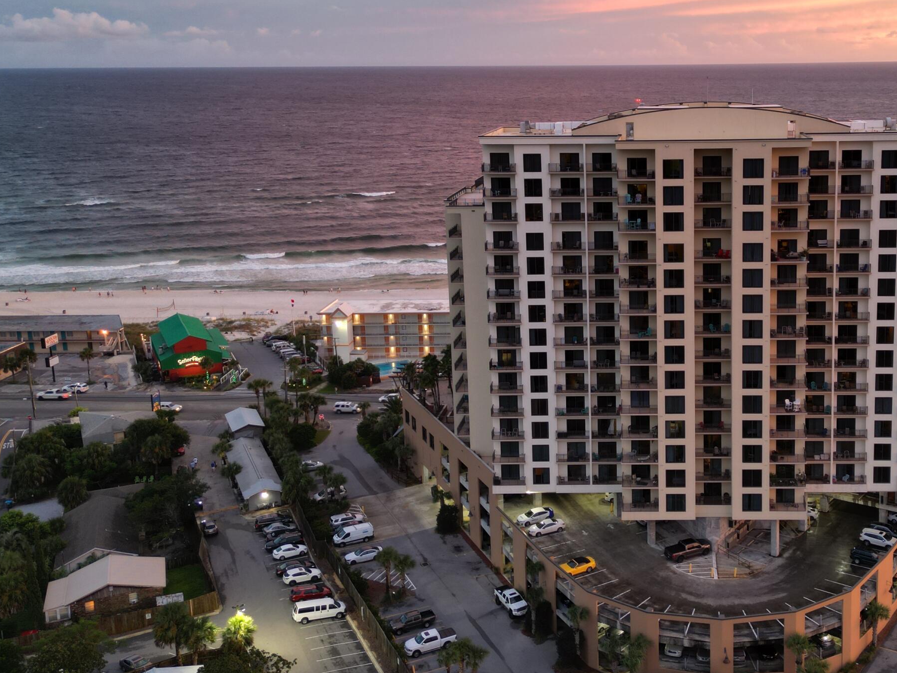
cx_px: 660
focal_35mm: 40
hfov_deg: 45.4
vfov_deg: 35.8
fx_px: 1037
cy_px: 256
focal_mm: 6.72
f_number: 1.7
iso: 100
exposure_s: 1/25
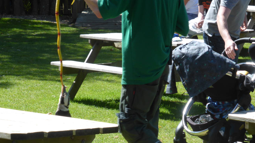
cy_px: 113
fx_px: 1035
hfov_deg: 14.0
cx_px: 142
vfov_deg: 7.9
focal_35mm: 153
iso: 100
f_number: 5.3
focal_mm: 20.6
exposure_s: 1/250
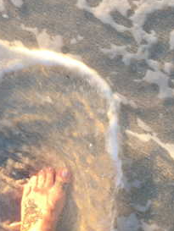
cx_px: 117
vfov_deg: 28.5
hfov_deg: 21.5
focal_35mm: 68
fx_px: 455
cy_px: 119
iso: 25
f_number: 2.2
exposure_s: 1/100
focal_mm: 4.15
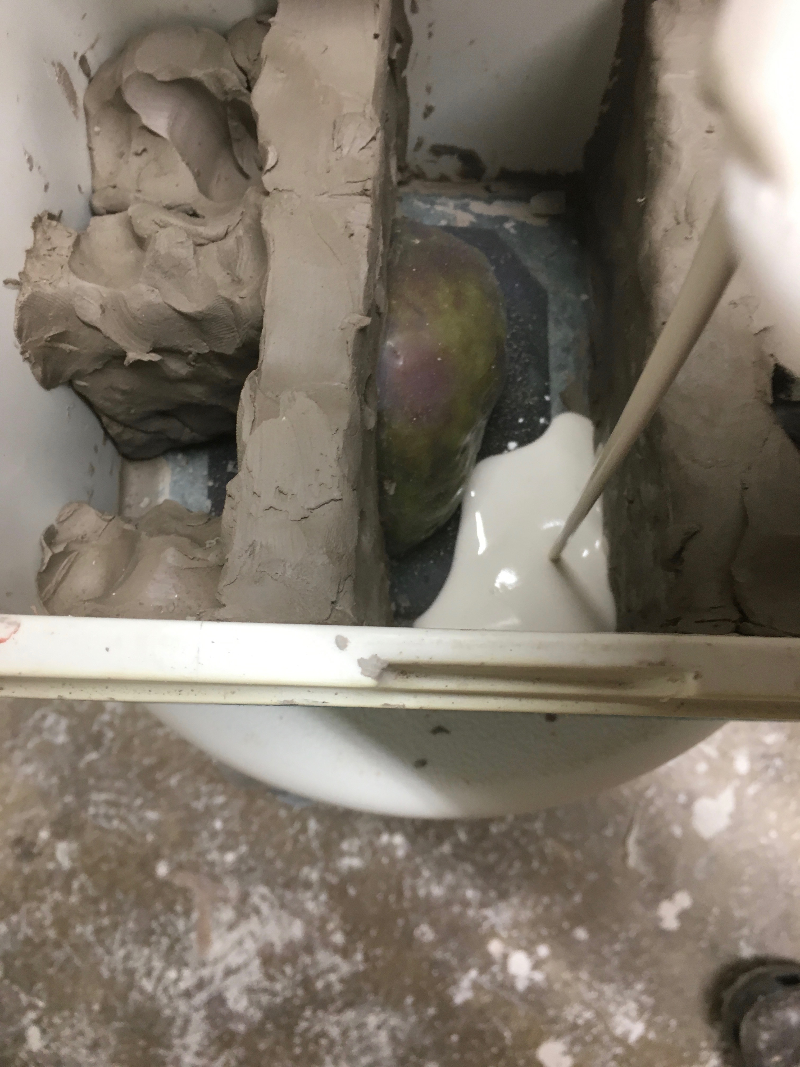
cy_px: 534
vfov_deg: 61.7
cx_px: 400
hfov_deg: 48.2
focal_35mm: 29
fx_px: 894
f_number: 2.2
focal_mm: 4.15
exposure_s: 1/30
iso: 80
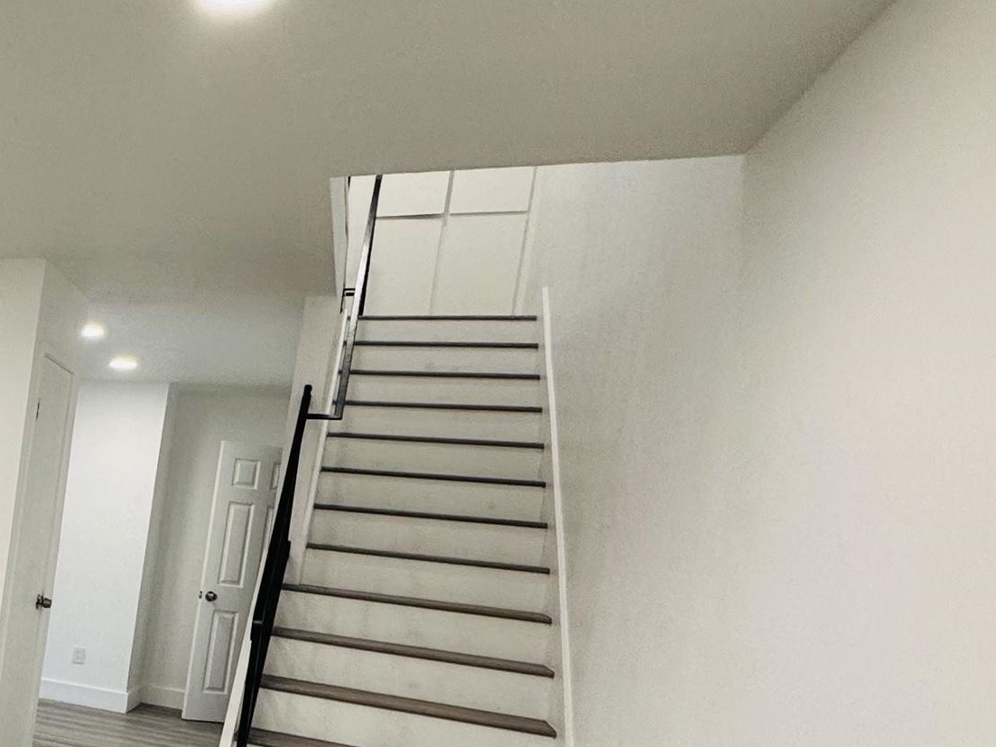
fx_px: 1122
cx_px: -341
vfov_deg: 35.8
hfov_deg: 33.1
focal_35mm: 39
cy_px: 578
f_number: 2.2
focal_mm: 2.22
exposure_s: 1/120
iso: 160
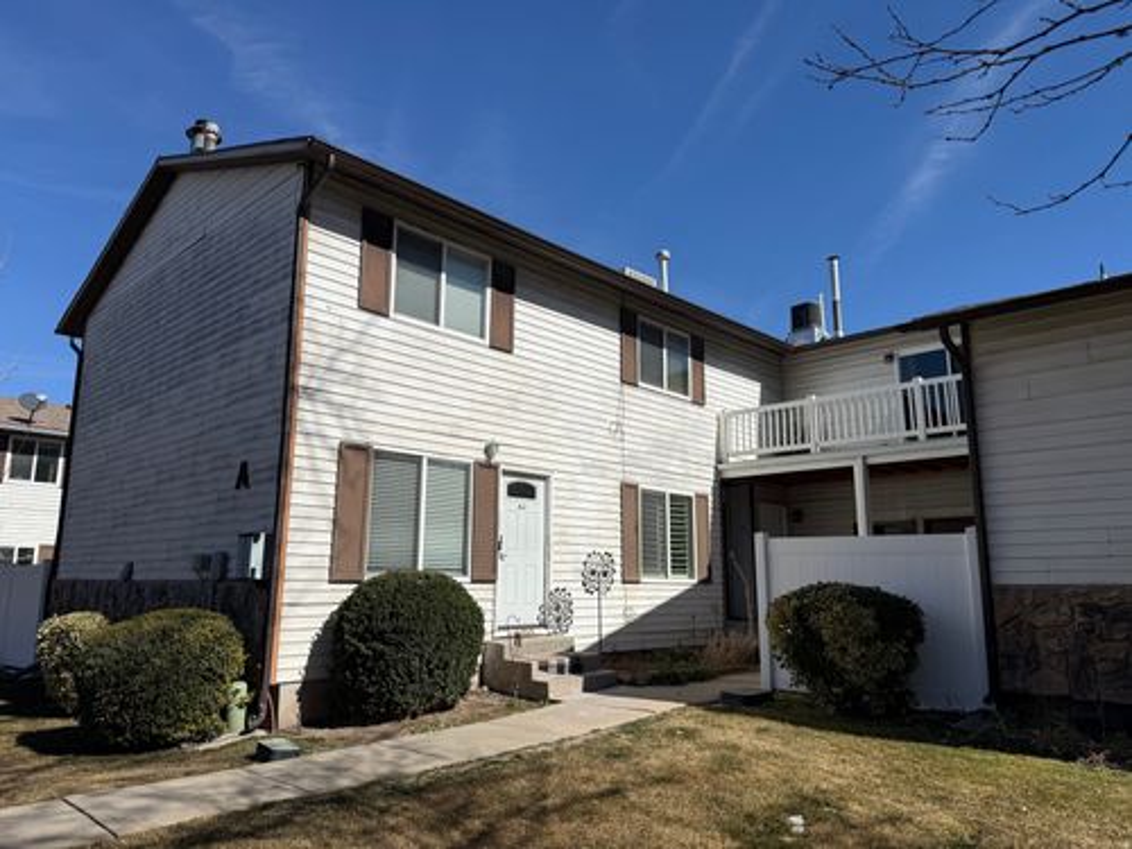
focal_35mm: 24
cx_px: 566
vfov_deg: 56.8
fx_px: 785
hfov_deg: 71.6
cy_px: 424
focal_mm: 6.76
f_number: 1.78
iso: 80
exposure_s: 1/10309
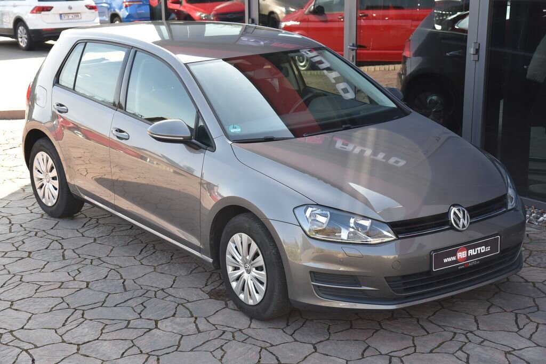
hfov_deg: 30.5
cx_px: 273
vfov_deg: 20.6
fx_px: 1002
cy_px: 182
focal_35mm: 66
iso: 500
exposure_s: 1/200
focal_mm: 66
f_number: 7.1
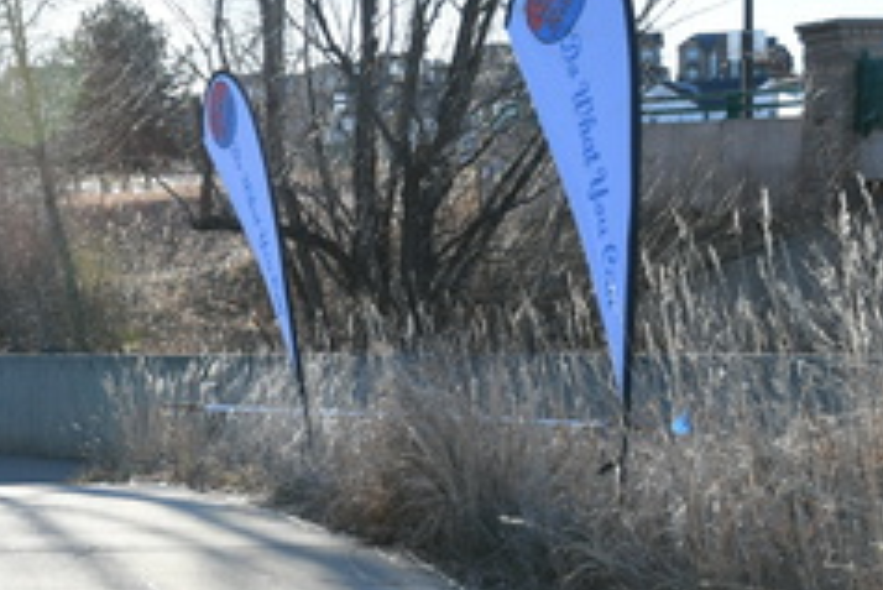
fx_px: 2209
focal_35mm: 90
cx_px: 174
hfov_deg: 22.3
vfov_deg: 15.2
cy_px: 384
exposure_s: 1/800
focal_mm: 26
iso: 250
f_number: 4
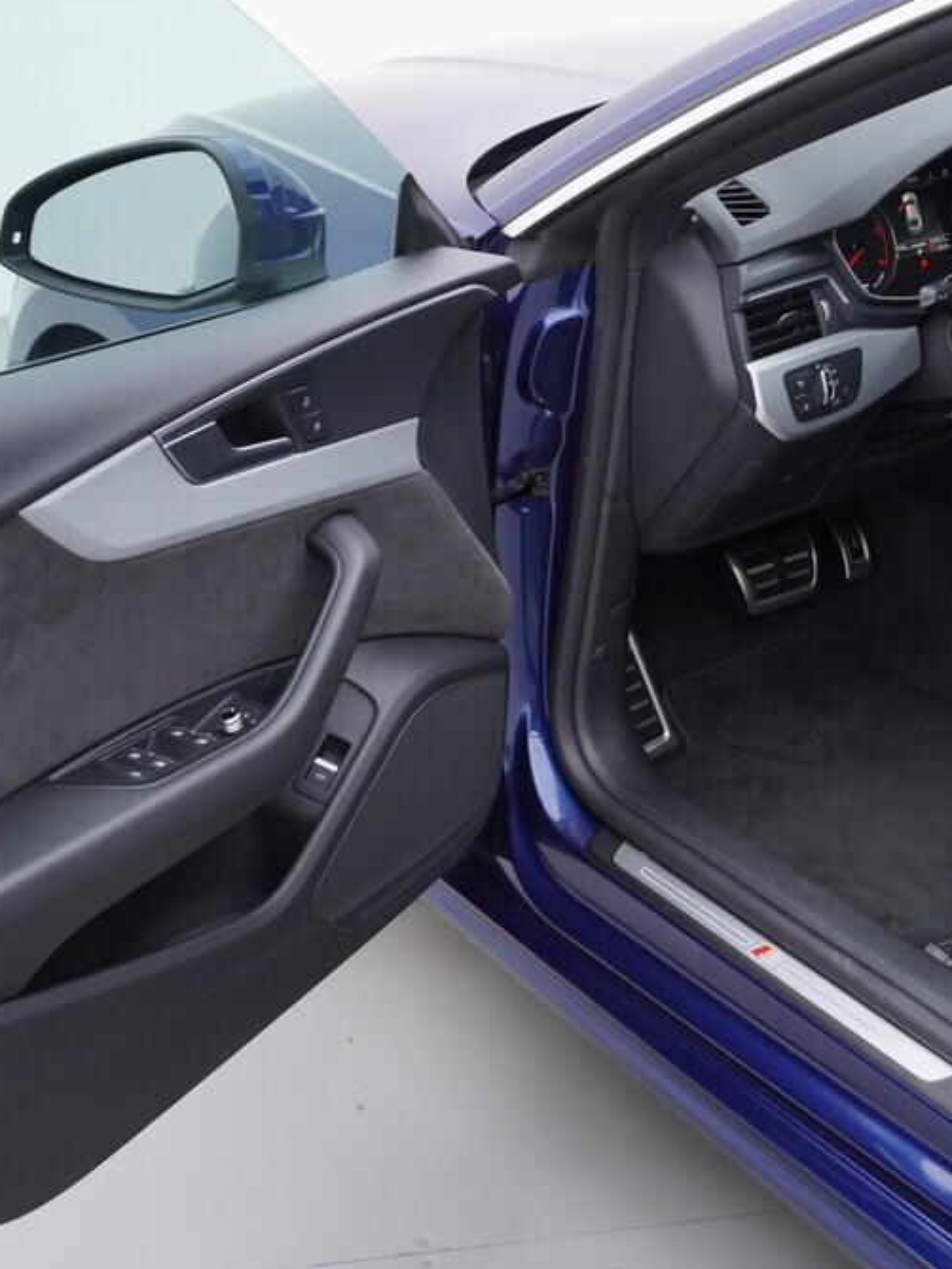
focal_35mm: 53
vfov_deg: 36.2
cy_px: 634
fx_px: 1943
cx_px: 671
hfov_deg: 27.3
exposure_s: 1/50
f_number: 3.2
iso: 125
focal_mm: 24
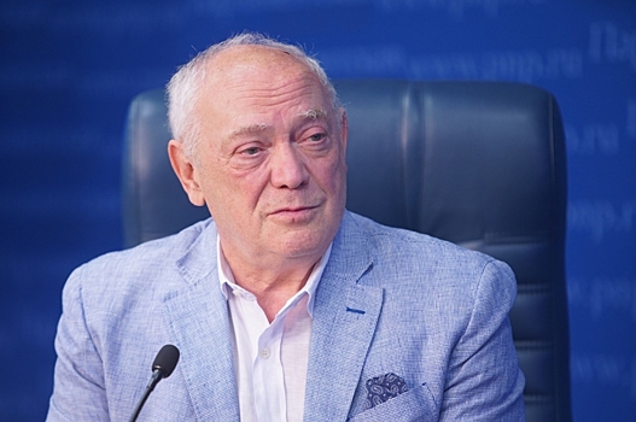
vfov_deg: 6.8
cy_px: 211
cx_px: 318
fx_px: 3529
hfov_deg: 10.3
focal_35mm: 200
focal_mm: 200
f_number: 2.8
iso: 1000
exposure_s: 1/160
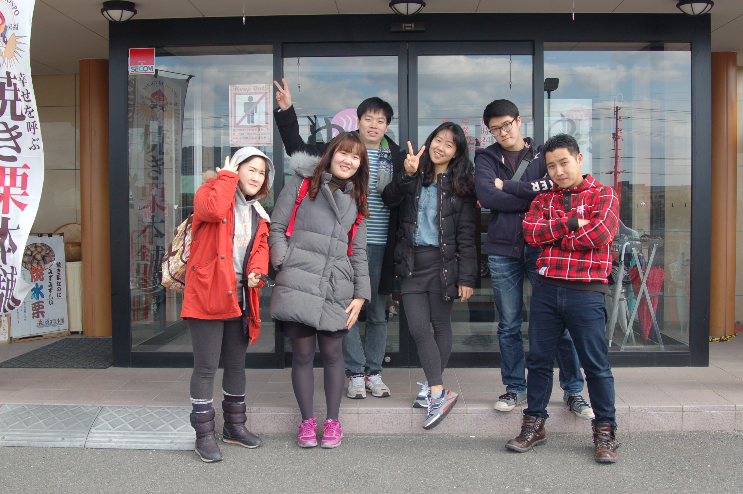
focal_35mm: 42
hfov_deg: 46.4
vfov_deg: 31.8
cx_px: 372
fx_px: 866
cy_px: 247
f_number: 5.6
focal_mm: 28
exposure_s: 1/200
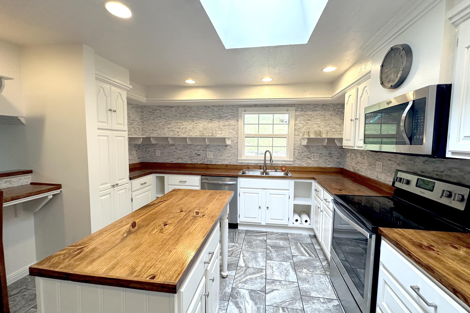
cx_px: 240
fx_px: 196
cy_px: 155
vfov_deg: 77.3
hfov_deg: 100.4
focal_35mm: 15
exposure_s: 1/60
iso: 160
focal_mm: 2.22
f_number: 2.2
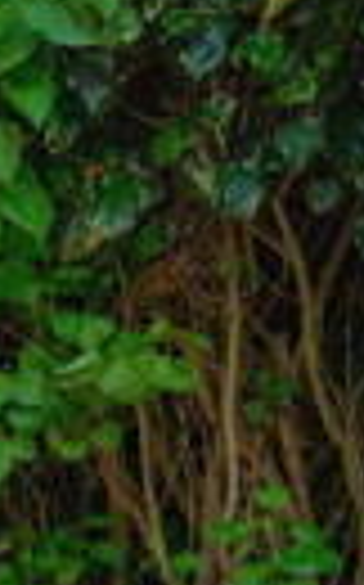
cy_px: 668
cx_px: -941
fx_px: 1304
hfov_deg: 9.2
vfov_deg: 23.4
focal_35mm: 82
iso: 640
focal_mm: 16
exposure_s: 1/3200
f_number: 5
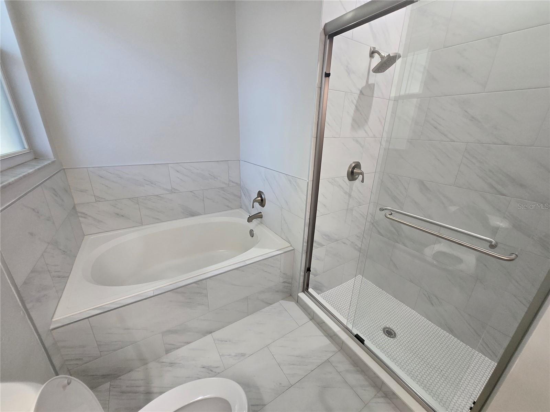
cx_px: 275
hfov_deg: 106.2
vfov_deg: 89.9
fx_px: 207
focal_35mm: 13
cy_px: 206
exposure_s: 1/60
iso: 100
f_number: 2.2
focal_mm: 1.7
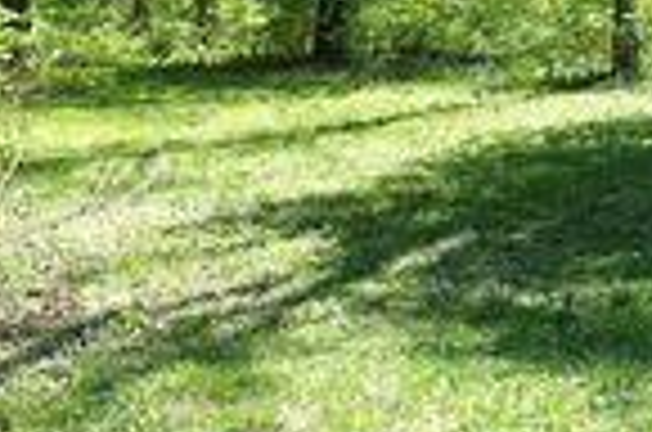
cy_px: -2
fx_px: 1500
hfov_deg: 21.6
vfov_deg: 16.0
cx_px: 895
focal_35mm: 83
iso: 125
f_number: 5.6
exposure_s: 1/160
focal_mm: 8.8
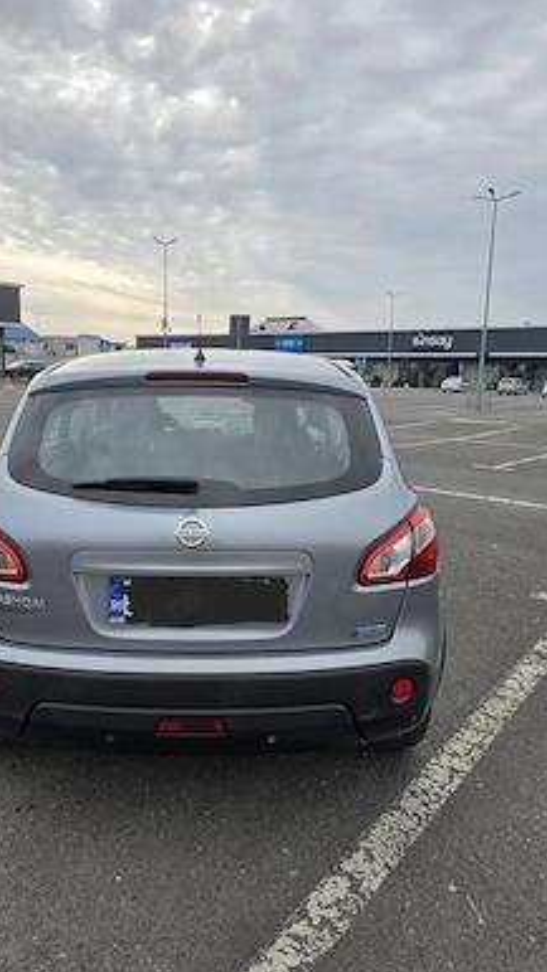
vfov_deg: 71.9
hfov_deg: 44.1
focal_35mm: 26
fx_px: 671
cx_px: 209
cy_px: 496
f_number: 1.7
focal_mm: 6.3
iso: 12
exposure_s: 1/769
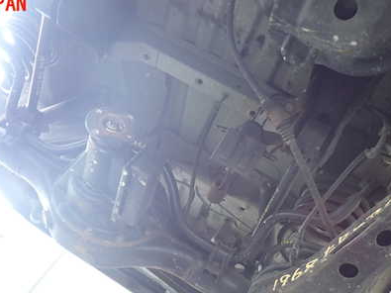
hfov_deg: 48.5
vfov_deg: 36.9
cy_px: 215
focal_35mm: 38
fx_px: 429
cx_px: 144
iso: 200
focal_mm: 4.5
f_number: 2
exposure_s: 1/30
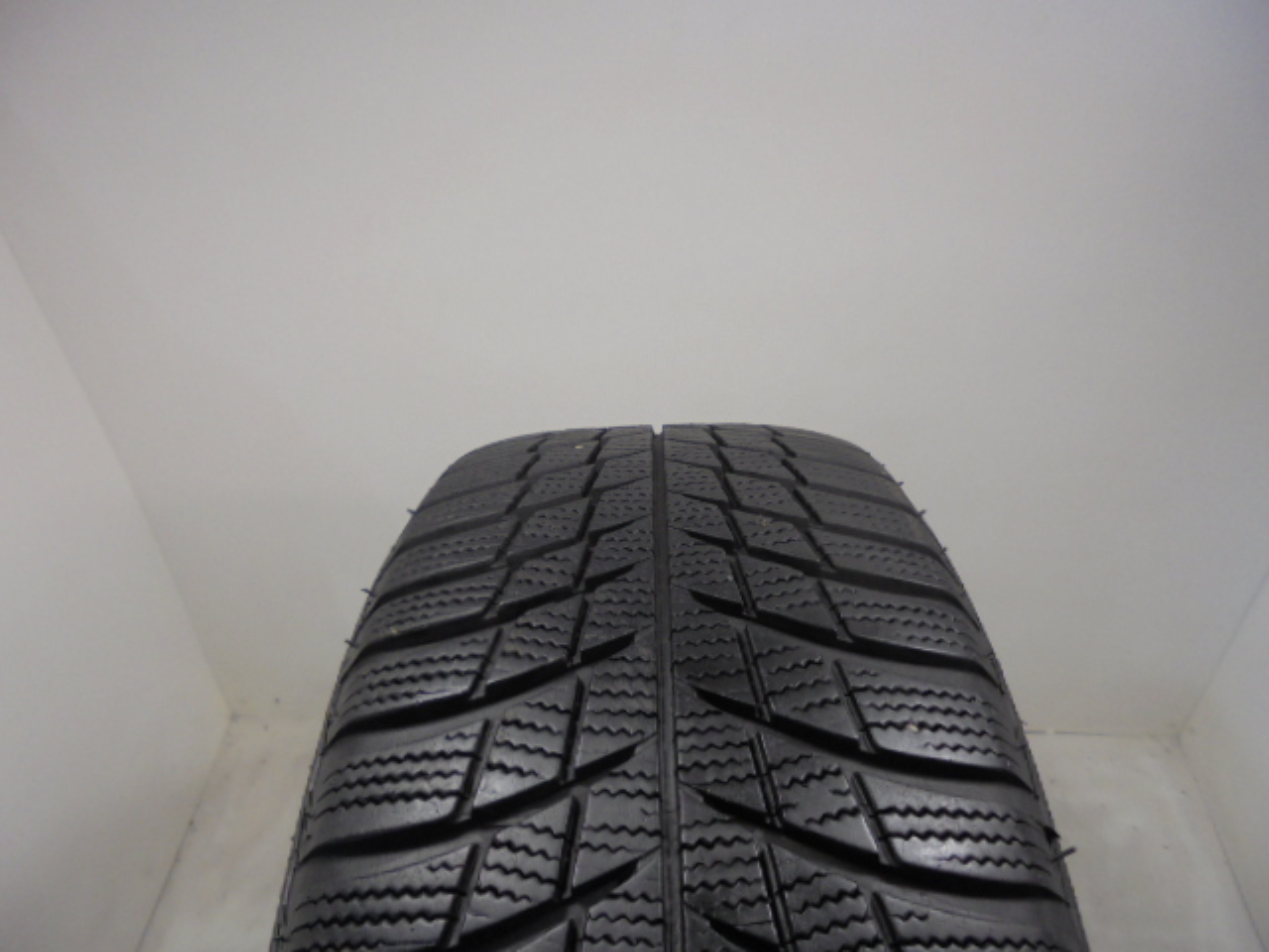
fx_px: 953
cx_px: 634
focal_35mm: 26
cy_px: 476
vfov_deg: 53.1
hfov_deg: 67.3
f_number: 3.5
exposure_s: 1/30
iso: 100
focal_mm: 4.6
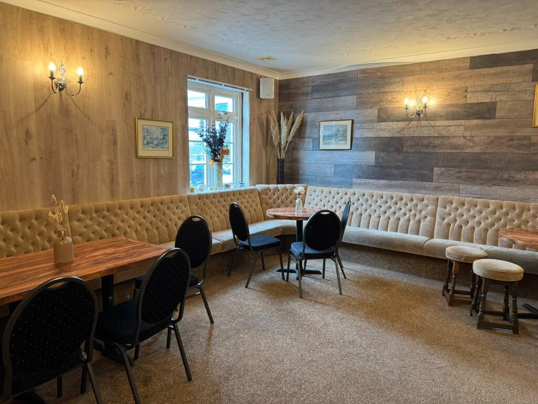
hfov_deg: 71.6
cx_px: 269
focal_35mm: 24
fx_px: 373
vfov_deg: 56.8
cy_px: 202
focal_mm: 6.76
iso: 400
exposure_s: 1/50
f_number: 1.78
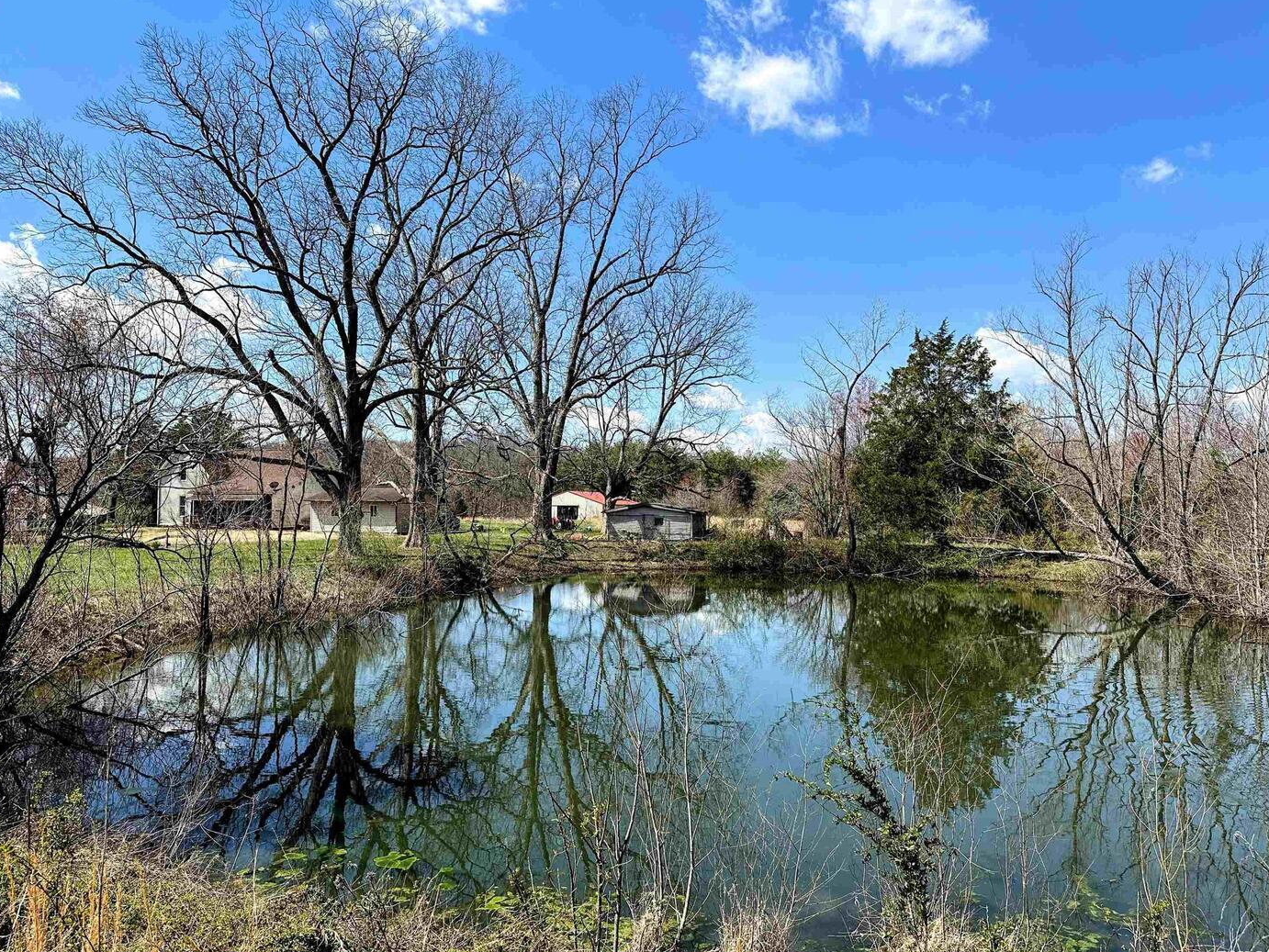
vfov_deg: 54.9
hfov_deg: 69.4
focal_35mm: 25
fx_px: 917
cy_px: 477
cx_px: 622
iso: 80
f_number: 1.78
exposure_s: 1/3597
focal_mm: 6.86
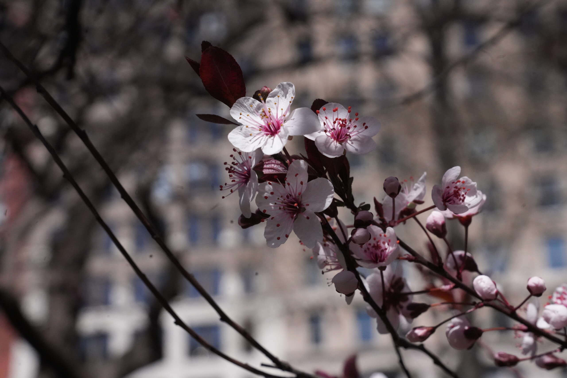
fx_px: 1102
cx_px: 284
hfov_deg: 28.8
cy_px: 189
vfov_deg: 19.5
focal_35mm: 70
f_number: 14
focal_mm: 70
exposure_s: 1/6400
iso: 6400
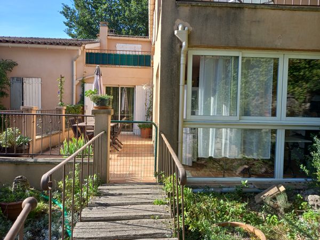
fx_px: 231
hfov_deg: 69.4
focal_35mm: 25
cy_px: 120
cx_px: 160
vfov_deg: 54.9
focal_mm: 4.6
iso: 25
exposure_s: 1/239
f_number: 2
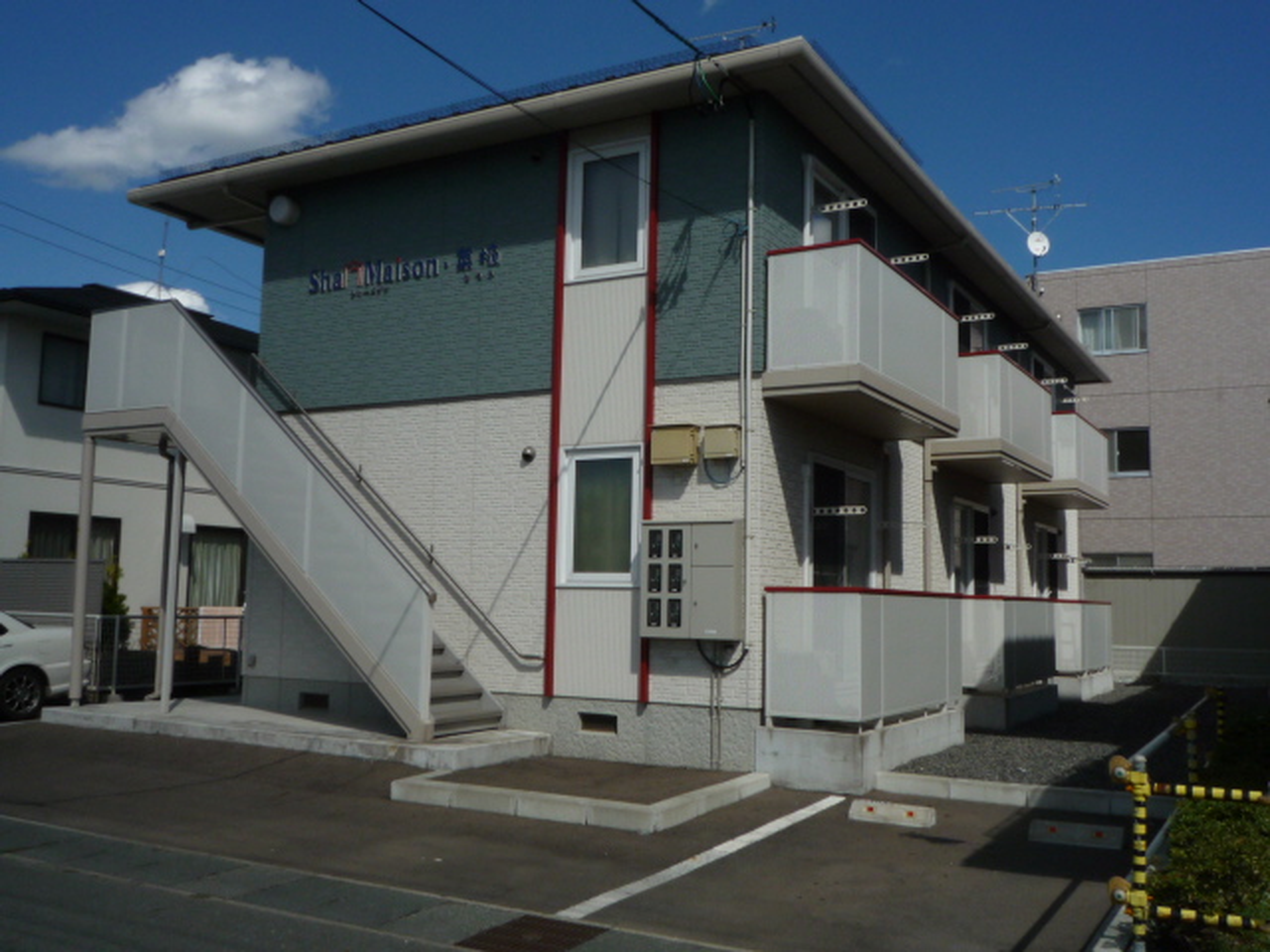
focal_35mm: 32
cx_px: 635
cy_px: 476
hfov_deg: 56.8
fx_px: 1174
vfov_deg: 44.2
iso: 100
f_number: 6.3
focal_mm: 4.4
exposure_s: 1/800
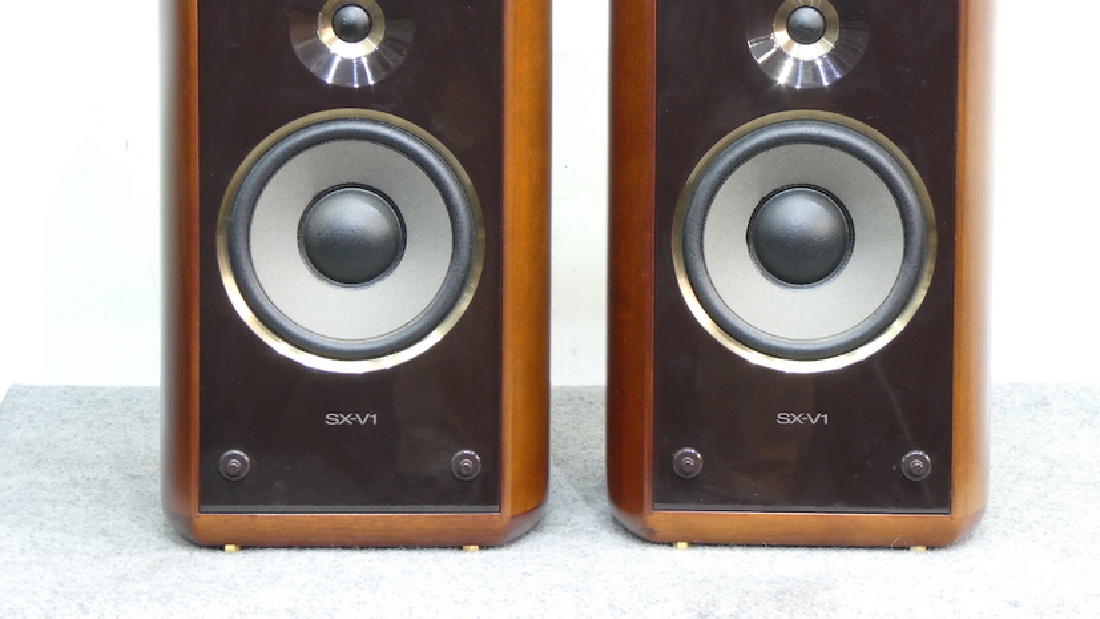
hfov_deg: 16.0
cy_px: 208
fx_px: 3908
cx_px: 579
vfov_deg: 9.0
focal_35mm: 134
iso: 200
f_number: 5.1
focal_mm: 19
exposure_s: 1/3.2
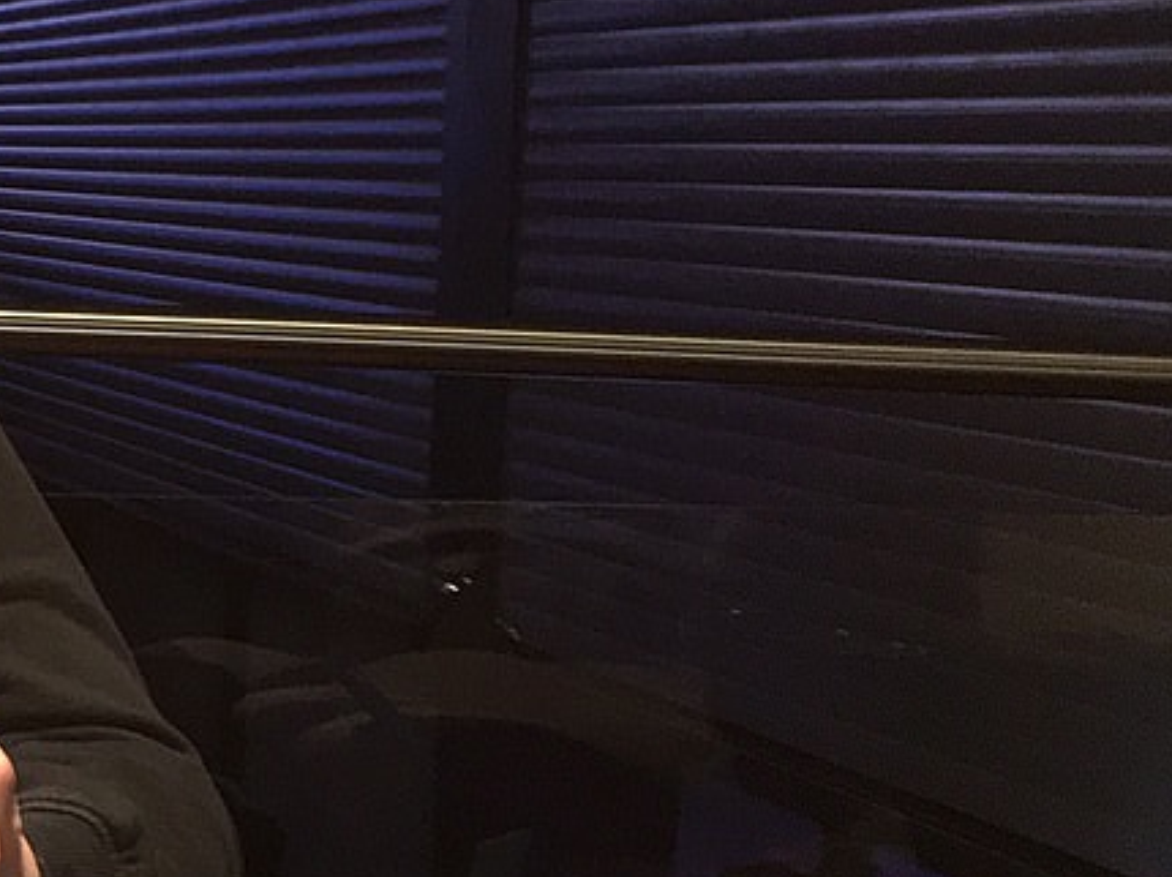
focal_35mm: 108
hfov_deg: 16.6
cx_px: -561
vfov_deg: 13.7
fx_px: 3655
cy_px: 327
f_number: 2.2
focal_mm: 4.15
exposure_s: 1/17
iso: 160
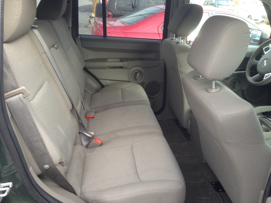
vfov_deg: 42.9
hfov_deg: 55.4
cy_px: 102
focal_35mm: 33
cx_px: 136
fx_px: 258
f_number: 2.4
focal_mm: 4.13
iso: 50
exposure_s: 1/60
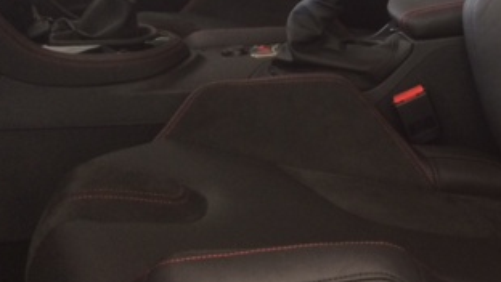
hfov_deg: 29.3
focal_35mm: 67
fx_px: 891
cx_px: 503
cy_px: -27
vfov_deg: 17.4
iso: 100
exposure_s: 1/30
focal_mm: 4.12
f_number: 2.2
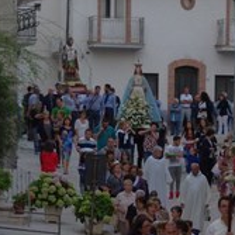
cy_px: 199
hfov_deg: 6.3
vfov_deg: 6.3
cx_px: 134
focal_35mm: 277
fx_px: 2128
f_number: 6.3
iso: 1600
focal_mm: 73
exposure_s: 1/250
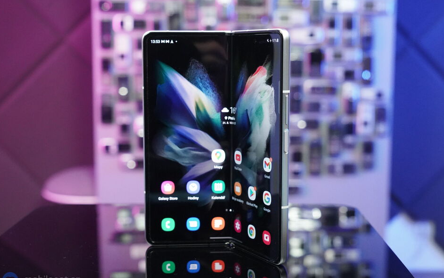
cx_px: 223
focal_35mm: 53
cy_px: 143
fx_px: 641
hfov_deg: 38.2
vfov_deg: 24.4
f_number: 7.1
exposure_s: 1/200
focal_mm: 51
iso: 12800
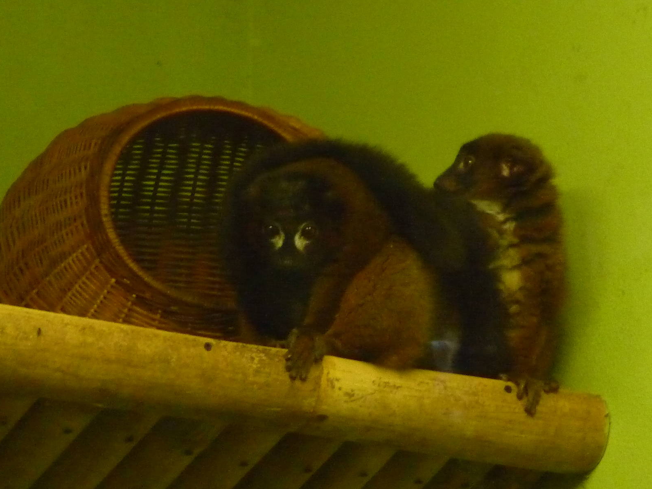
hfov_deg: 9.2
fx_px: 4067
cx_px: 326
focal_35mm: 216
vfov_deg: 6.9
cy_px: 245
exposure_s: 1/20
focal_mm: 21.8
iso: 800
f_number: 4.7
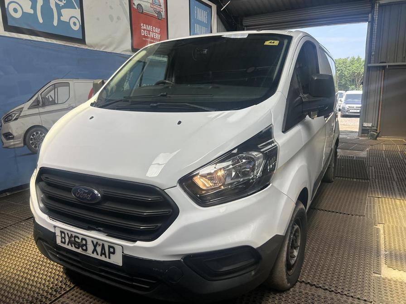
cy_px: 152
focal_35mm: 26
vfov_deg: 53.1
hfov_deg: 67.3
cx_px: 203
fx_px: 305
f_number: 1.5
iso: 50
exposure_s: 1/621
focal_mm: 5.7
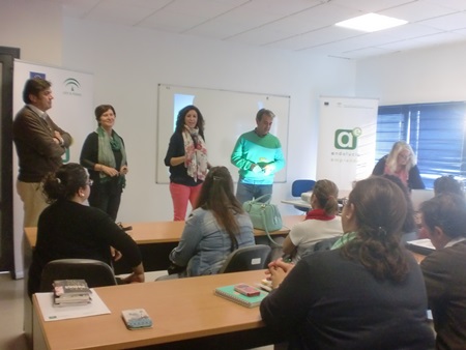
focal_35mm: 35
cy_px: 175
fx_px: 471
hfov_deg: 52.6
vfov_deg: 40.7
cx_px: 233
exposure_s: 1/60
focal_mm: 6.3
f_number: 3.1
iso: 320
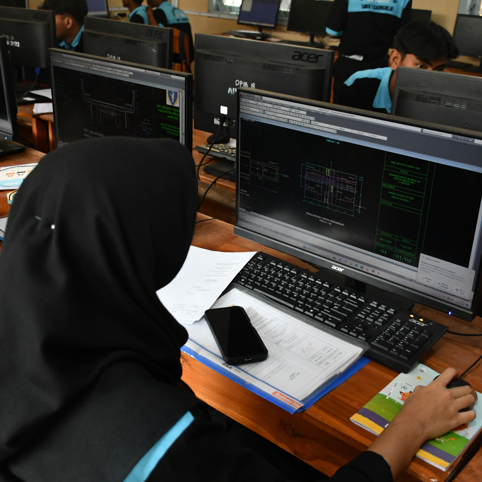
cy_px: 238
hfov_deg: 42.8
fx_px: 614
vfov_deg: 42.8
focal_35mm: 39
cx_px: 235
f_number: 3.5
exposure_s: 1/125
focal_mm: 20
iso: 1600
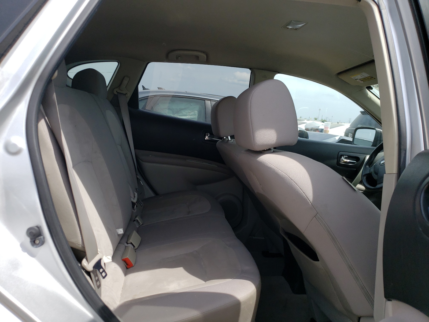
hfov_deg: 67.3
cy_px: 161
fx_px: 322
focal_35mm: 26
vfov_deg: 53.1
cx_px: 214
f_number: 1.5
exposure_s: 1/1667
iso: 50
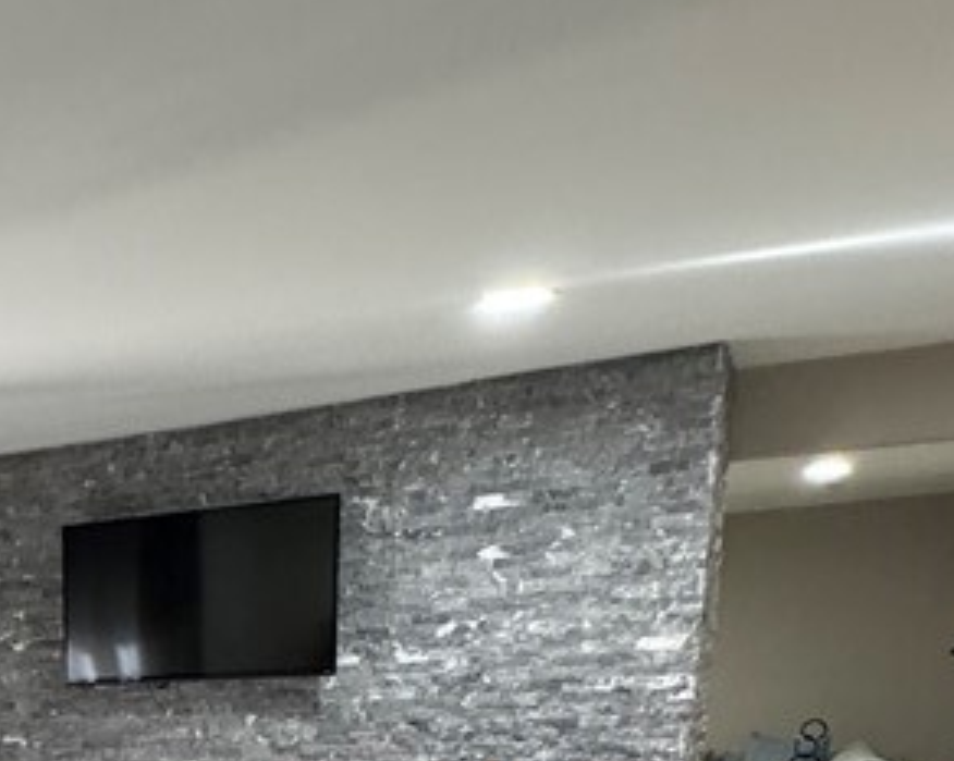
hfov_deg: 31.8
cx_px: -212
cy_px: 967
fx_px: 1354
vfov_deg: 26.9
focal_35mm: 48
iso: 320
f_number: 2.2
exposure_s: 1/60
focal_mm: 2.22
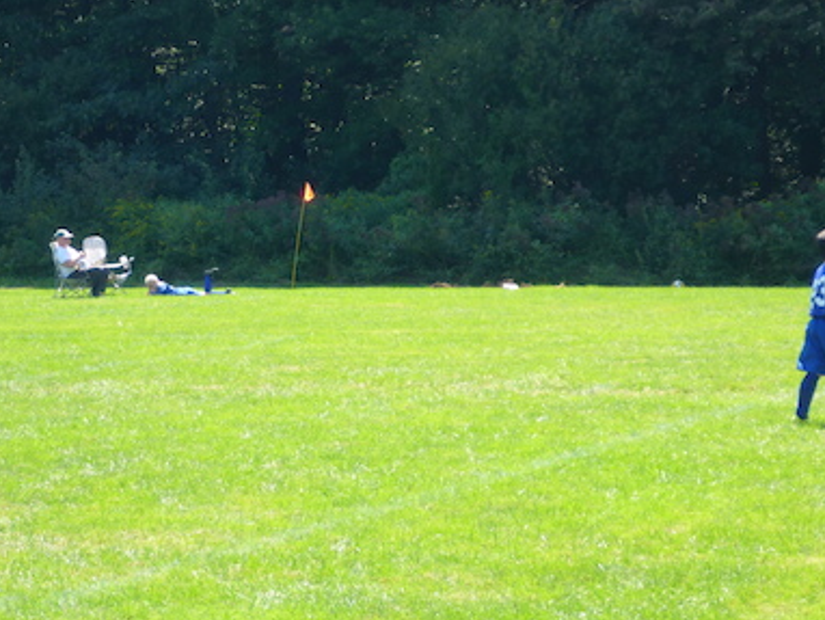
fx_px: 3792
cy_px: 205
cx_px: 427
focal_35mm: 159
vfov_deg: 9.3
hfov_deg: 12.4
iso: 125
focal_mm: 20.3
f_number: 5.8
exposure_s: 1/125
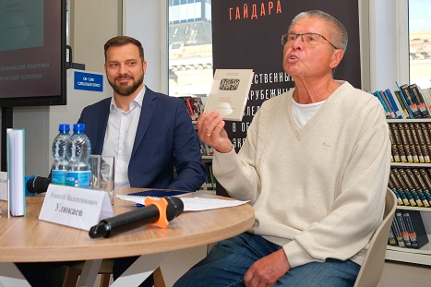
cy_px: 114
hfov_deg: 43.3
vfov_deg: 29.8
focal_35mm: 45
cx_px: 163
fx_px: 539
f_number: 4
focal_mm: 23
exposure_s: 1/125
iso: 400
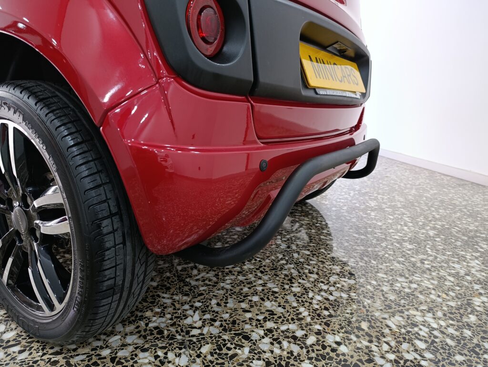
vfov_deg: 59.0
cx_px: 244
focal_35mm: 23
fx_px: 325
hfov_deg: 73.8
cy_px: 184
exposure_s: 1/100
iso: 821
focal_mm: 6.11
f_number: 1.65
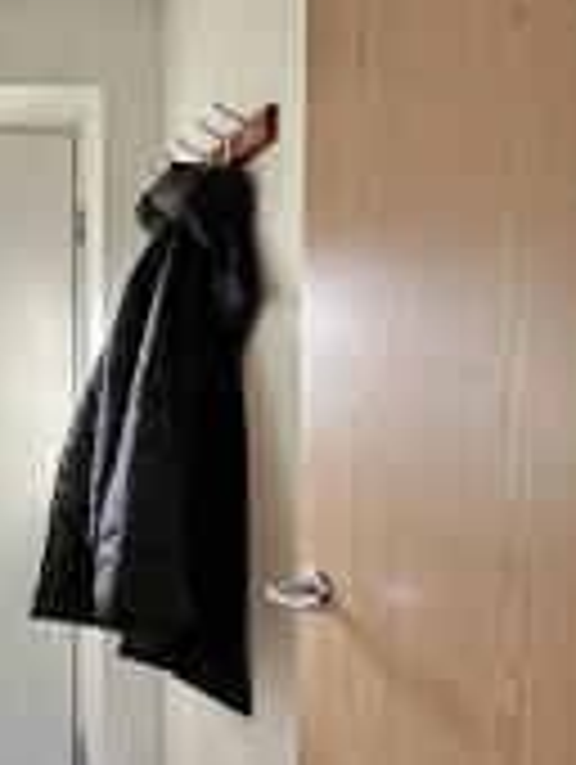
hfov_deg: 34.2
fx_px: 797
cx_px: -63
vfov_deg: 48.2
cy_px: 619
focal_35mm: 36
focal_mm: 2.22
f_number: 2.2
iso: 250
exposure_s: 1/99
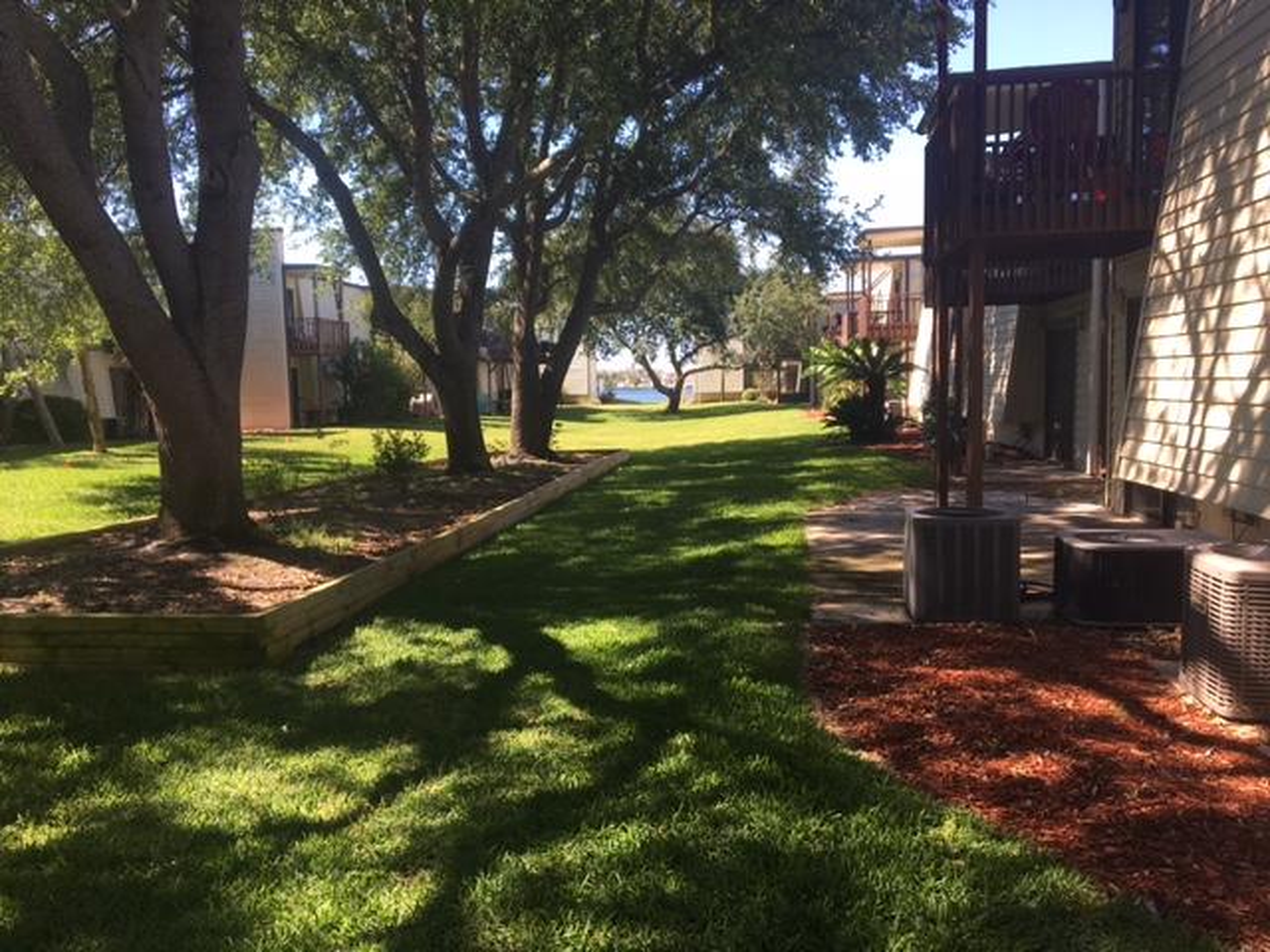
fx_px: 1064
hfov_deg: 61.7
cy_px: 476
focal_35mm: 29
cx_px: 635
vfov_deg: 48.2
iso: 25
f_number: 2.2
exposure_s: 1/292
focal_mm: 4.15
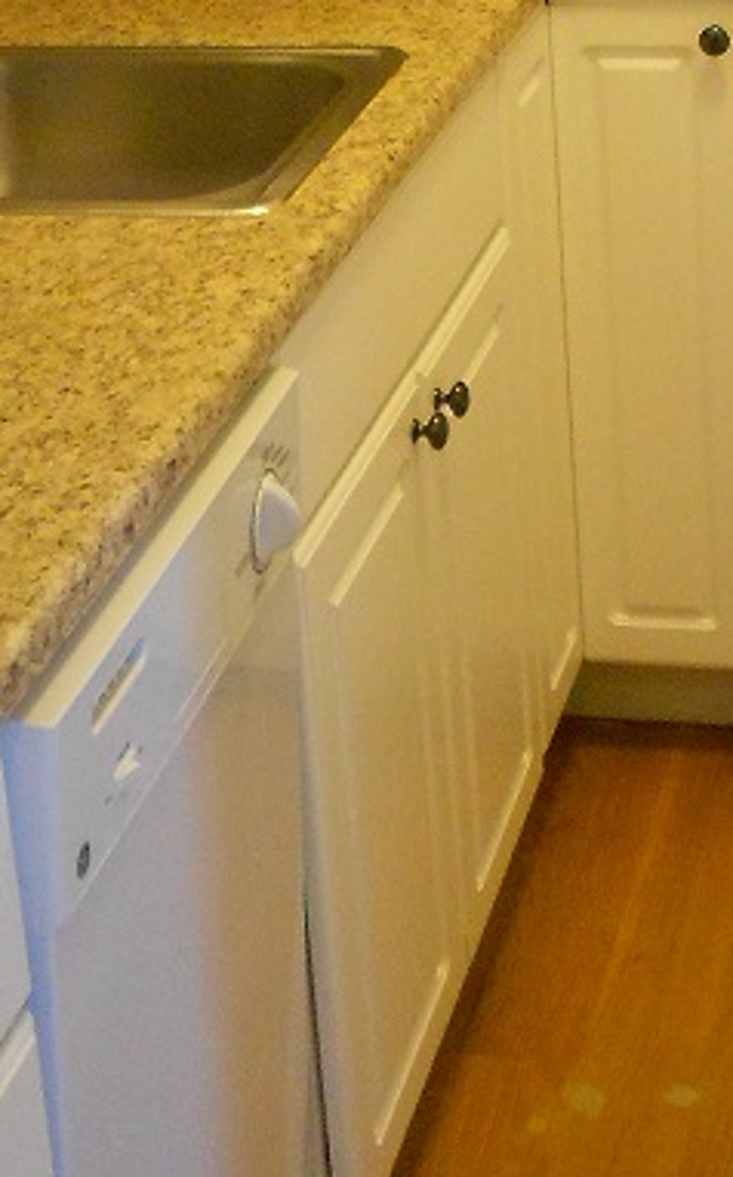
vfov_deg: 25.1
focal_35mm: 78
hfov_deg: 16.6
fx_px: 2499
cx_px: 505
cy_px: -15
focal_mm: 4.6
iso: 400
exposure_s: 1/30
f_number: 3.2
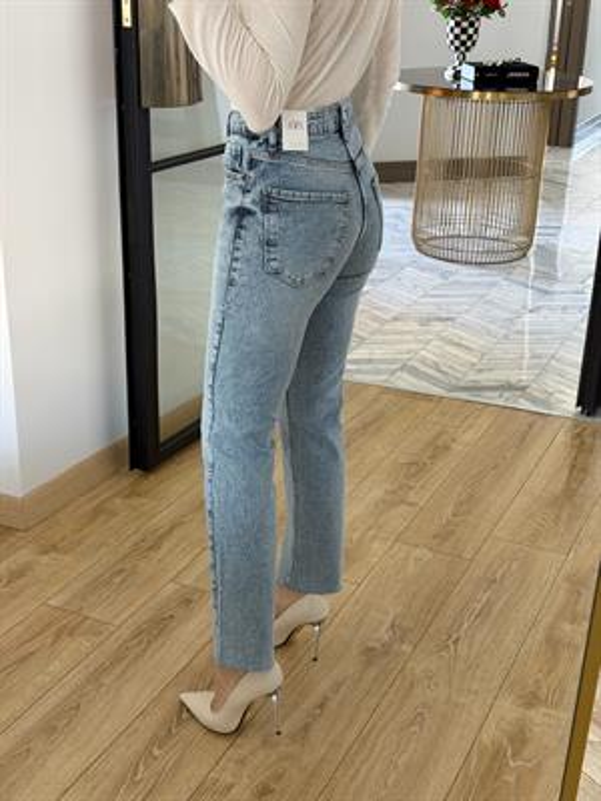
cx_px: 300
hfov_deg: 30.3
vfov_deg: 39.7
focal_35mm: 48
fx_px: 1111
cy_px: 400
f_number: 1.78
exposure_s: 1/60
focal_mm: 6.76
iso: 250
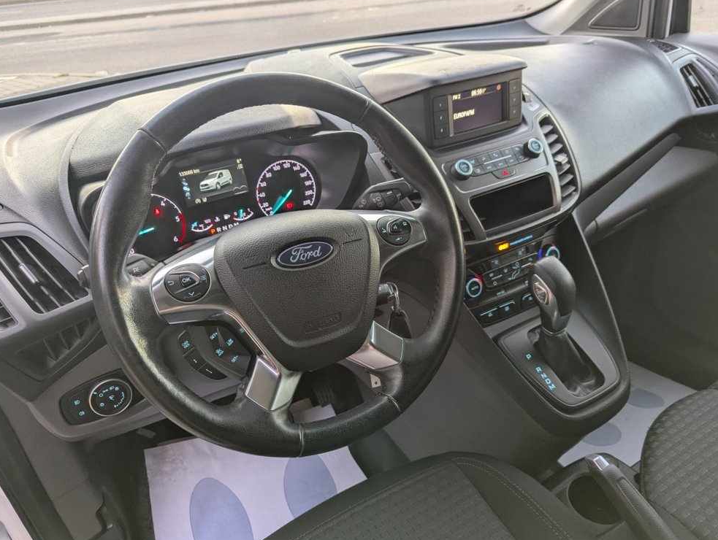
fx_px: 519
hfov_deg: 69.3
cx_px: 358
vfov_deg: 55.0
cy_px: 270
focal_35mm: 25
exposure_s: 1/23.8
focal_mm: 6.81
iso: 75
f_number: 1.85
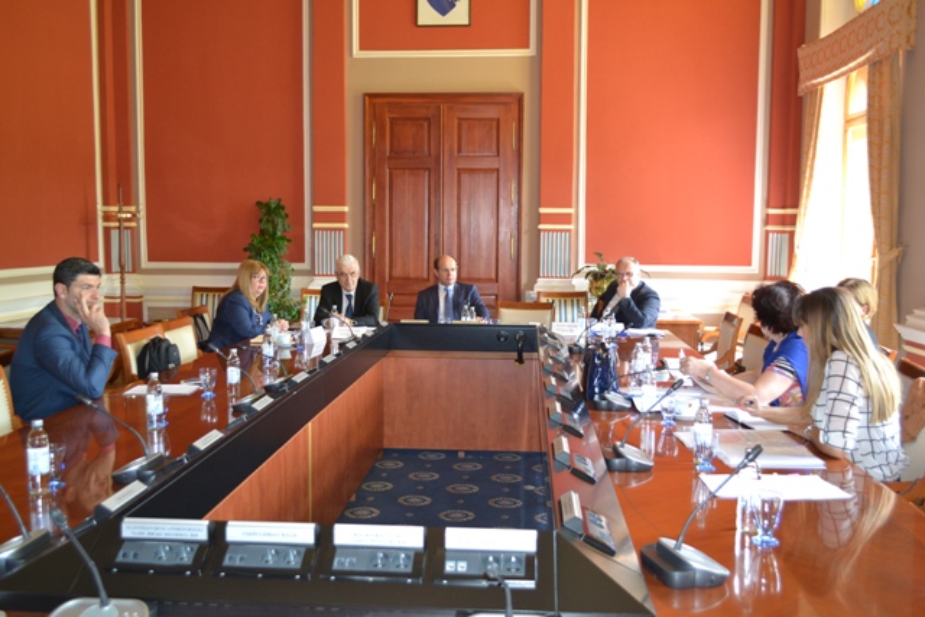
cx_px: 462
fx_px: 848
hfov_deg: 57.2
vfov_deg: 40.0
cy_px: 308
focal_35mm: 33
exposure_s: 1/50
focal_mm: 22
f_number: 4
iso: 800
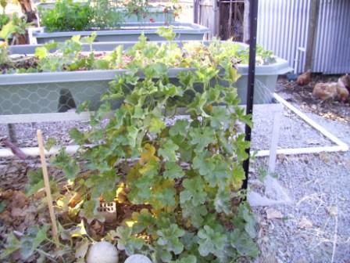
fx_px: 324
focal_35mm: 32
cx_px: 175
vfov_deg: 44.2
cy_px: 132
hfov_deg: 56.8
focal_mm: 5.7
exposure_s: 1/40
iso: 80
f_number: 2.9
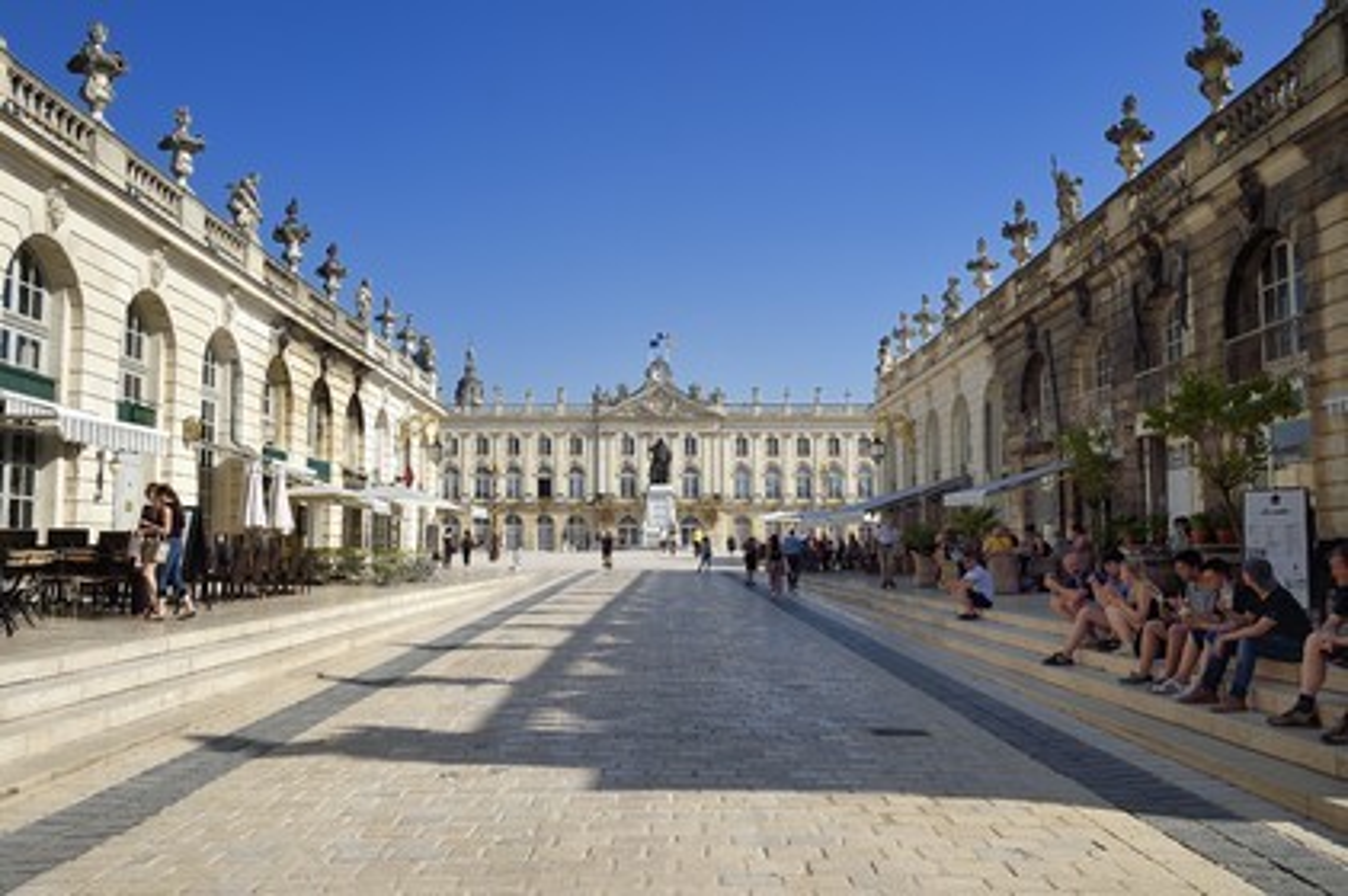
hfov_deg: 58.8
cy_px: 448
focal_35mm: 32
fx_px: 1197
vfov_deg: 41.1
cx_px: 674
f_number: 14
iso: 200
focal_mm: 32
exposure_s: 1/250
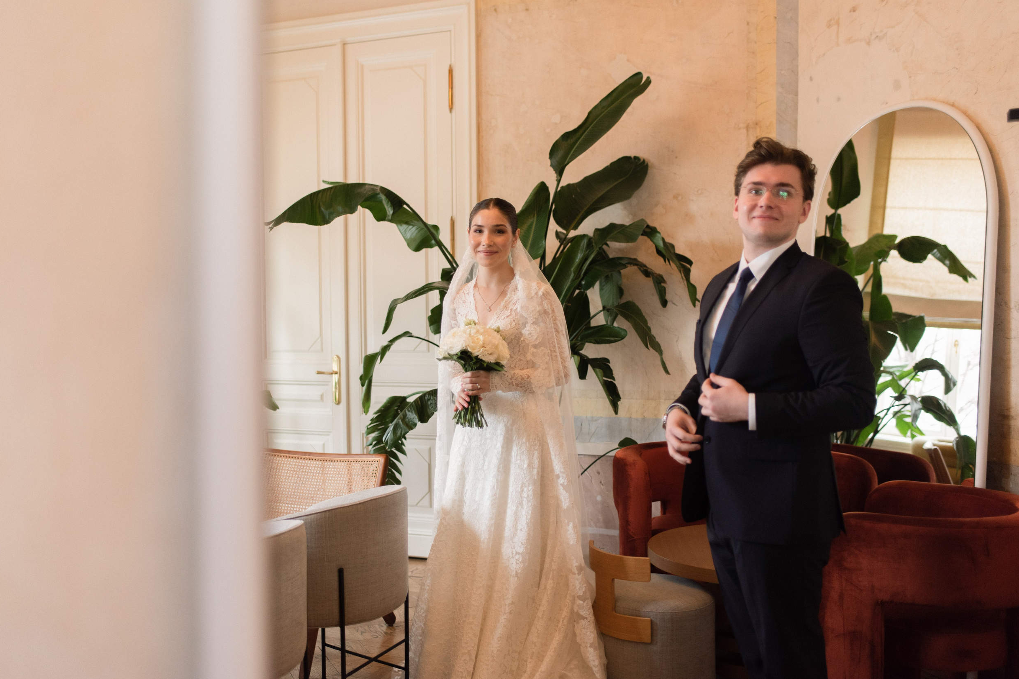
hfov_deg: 53.1
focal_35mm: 36
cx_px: 499
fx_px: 1019
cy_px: 336
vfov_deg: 36.9
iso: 500
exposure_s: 1/200
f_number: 1.8
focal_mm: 35
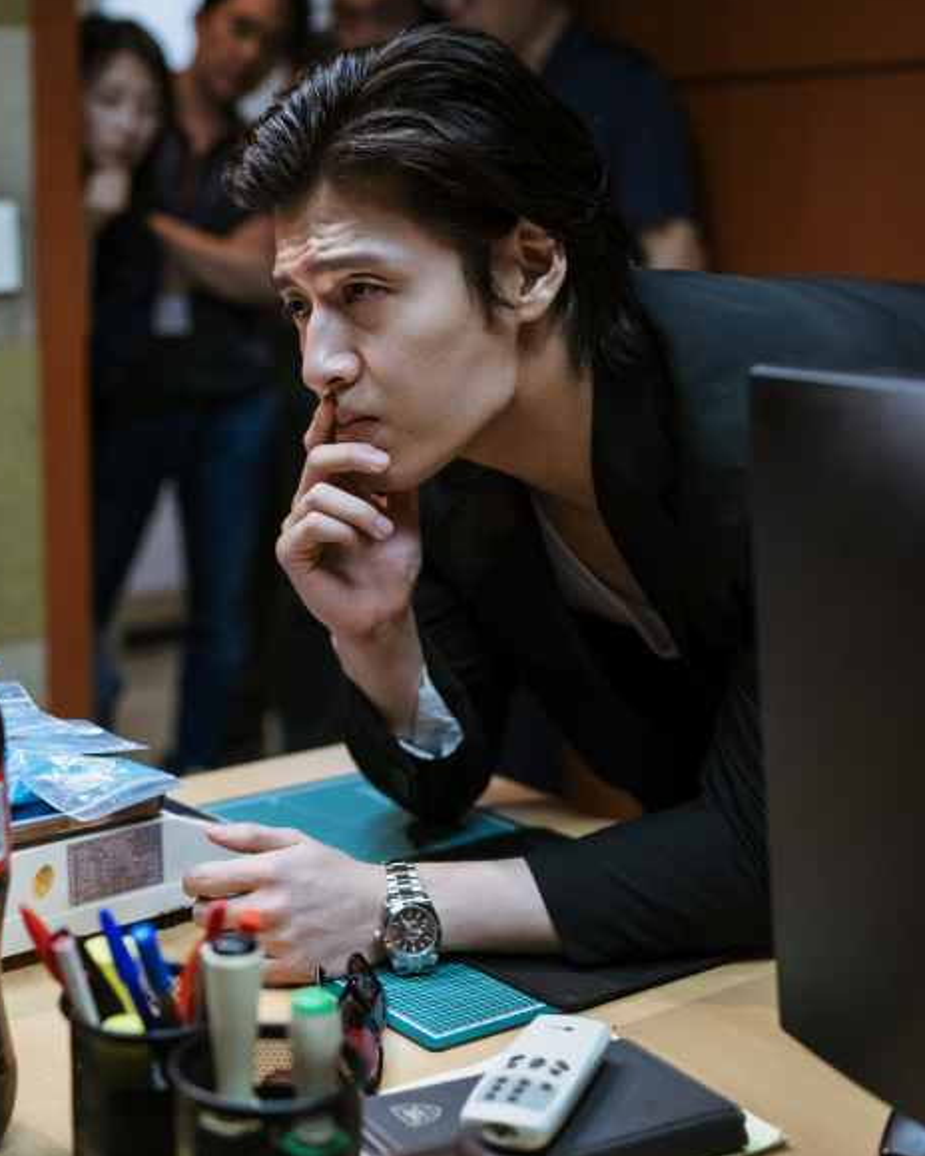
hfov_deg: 29.3
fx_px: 1745
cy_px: 582
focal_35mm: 51
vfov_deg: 36.7
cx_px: 263
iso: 2000
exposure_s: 1/200
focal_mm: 35
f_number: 2
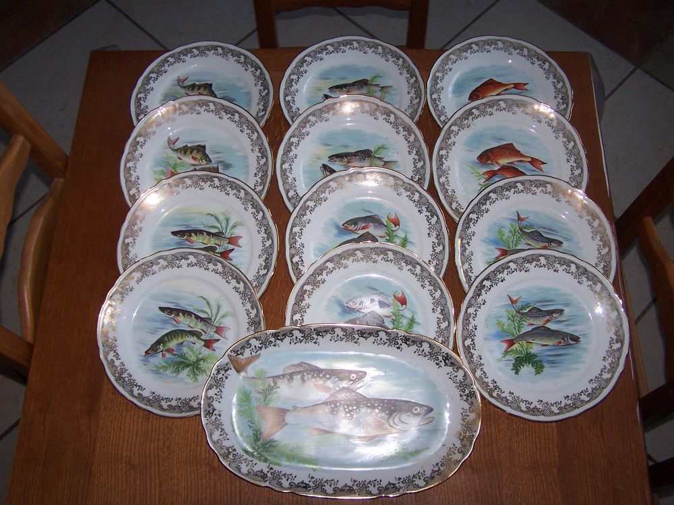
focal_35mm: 38
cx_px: 337
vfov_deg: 37.7
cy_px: 252
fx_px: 740
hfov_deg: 49.0
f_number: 2.8
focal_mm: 6.3
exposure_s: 1/60
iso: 140
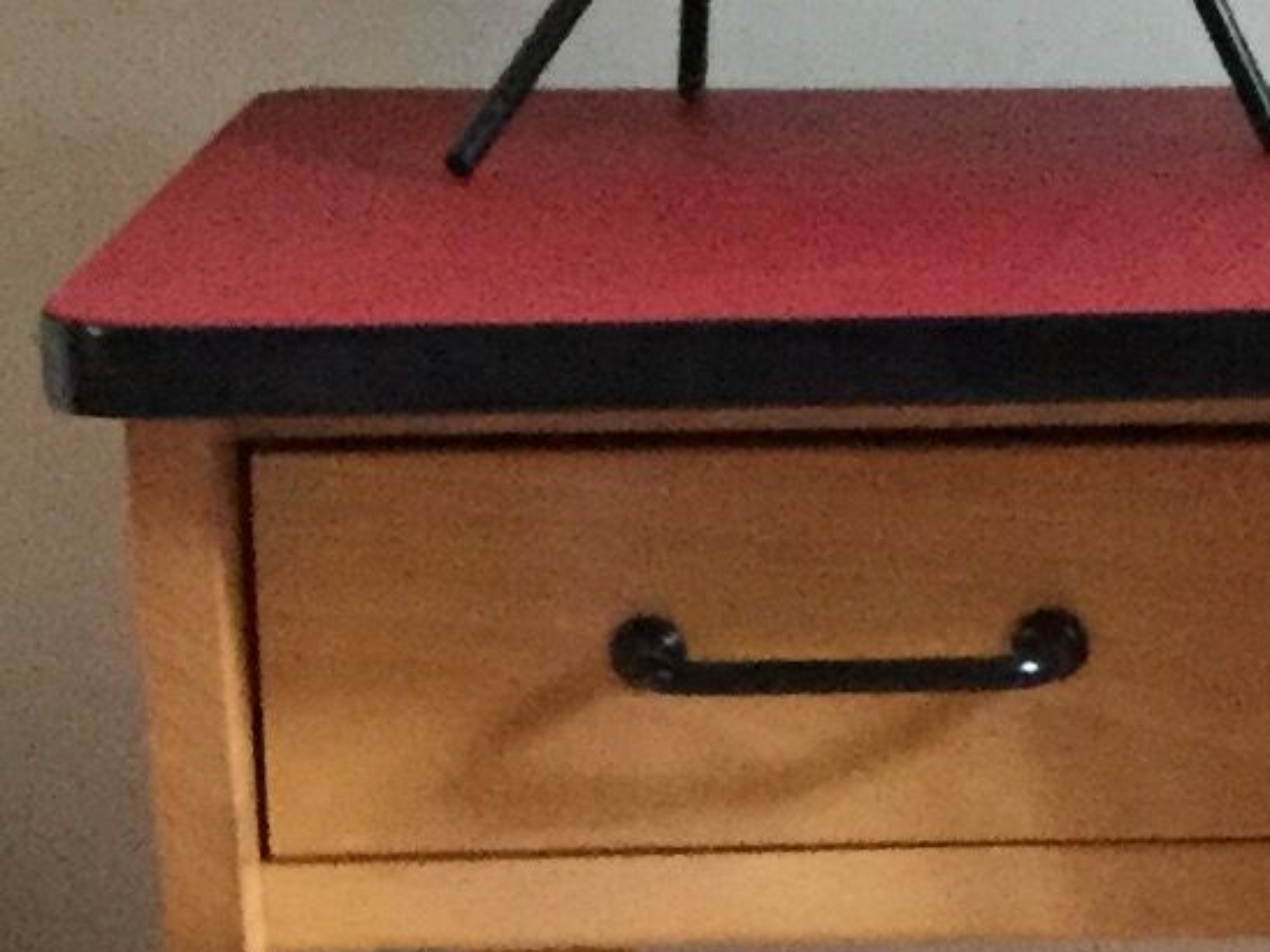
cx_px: 1746
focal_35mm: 185
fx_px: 6786
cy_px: 910
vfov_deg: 8.0
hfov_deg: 10.4
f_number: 2.4
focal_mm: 3.3
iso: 320
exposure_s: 1/17
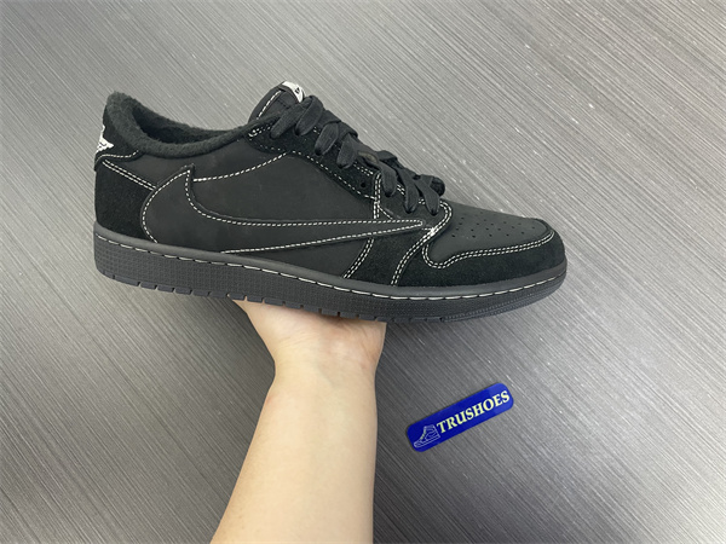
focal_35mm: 26
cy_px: 272
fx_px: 545
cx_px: 363
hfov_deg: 67.3
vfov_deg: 53.1
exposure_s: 1/60
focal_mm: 4.2
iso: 160
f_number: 1.6
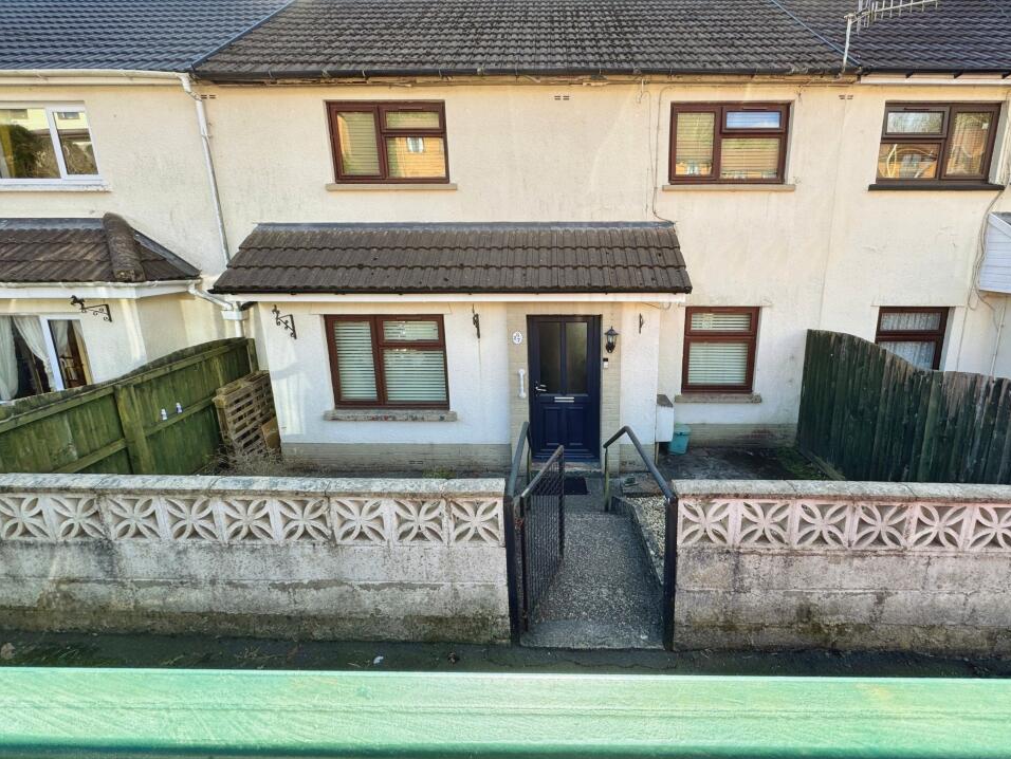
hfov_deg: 98.0
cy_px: 388
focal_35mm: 15
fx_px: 438
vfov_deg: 81.8
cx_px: 540
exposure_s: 1/290
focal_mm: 2.2
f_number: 2.2
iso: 40
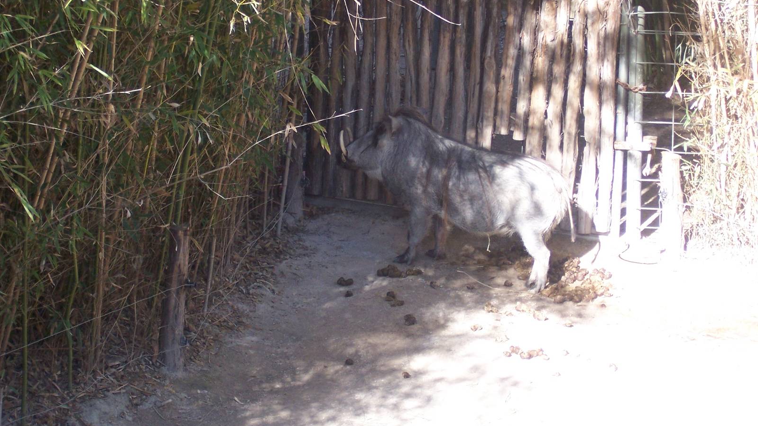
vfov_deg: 8.4
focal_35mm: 144
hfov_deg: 14.9
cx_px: 379
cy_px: 208
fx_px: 2894
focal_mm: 22
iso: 140
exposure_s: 1/125
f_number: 4.8
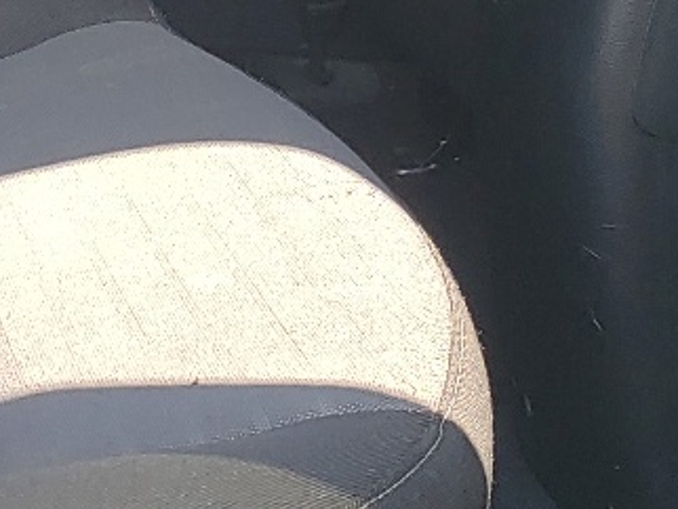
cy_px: -219
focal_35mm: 129
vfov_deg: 11.1
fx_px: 2529
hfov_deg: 15.2
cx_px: 143
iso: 50
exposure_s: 1/294
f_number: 1.5
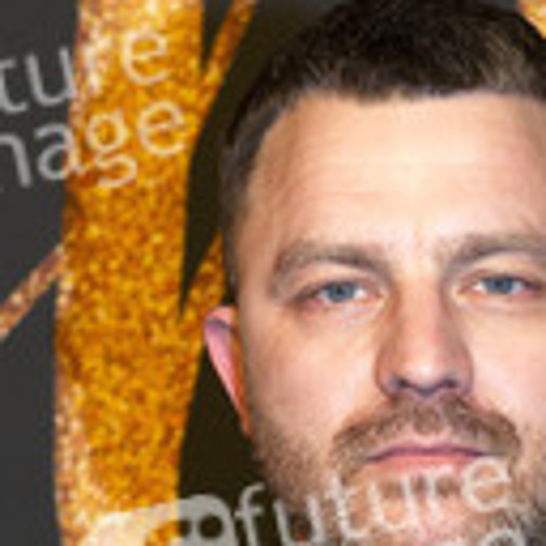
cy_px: 772
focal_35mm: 164
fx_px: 2927
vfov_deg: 10.4
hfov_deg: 10.6
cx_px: 431
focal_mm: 62
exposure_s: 1/250
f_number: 6.3
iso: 800
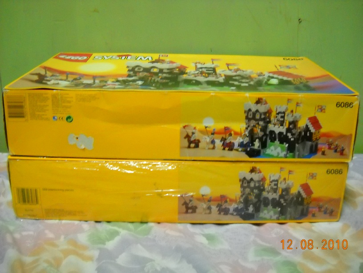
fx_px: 430
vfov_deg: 35.1
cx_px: 182
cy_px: 136
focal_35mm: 41
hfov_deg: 45.8
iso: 616
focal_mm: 6.72
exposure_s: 1/8
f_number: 3.1
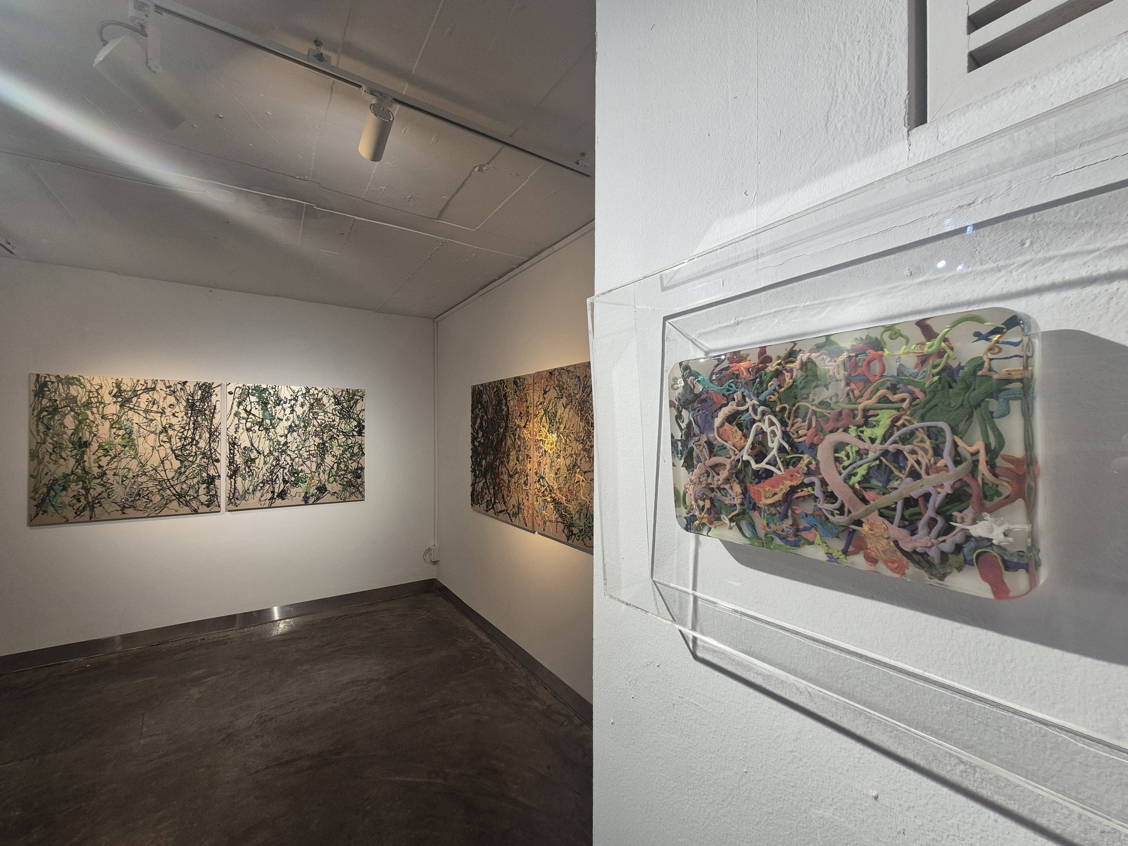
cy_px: 423
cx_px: 564
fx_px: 424
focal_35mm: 13
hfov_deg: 106.2
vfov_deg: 89.9
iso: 64
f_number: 2.2
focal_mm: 2.2
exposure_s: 1/60.2
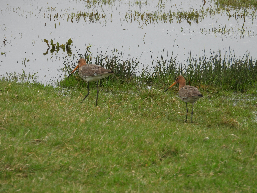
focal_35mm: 930
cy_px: 96
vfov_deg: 1.6
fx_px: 6905
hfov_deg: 2.1
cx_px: 128
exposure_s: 1/500
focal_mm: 167
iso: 360
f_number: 5.6
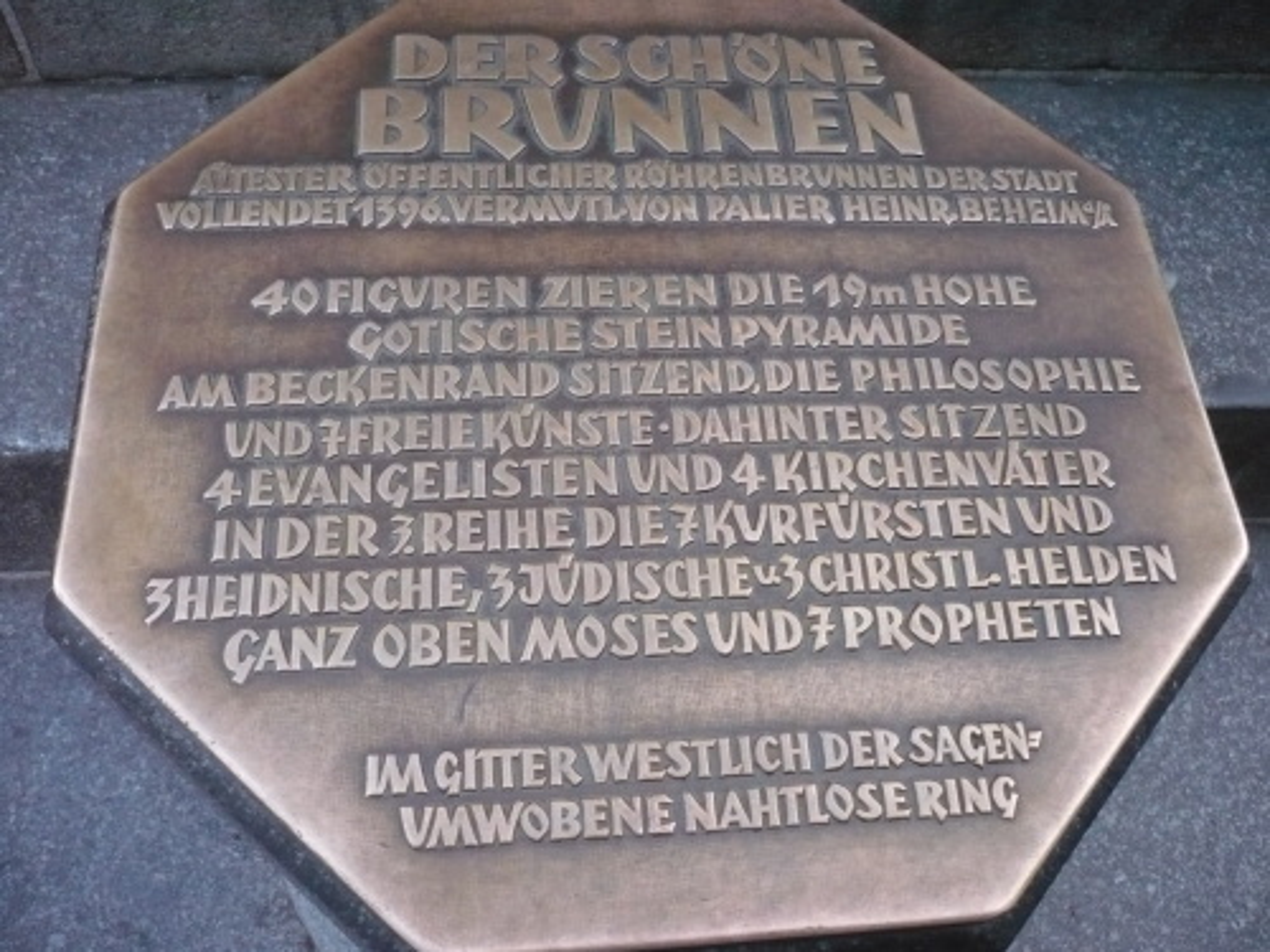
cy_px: 476
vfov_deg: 40.7
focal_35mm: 35
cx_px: 635
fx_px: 1284
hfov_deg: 52.6
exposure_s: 1/30
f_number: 2.8
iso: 400
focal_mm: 5.8
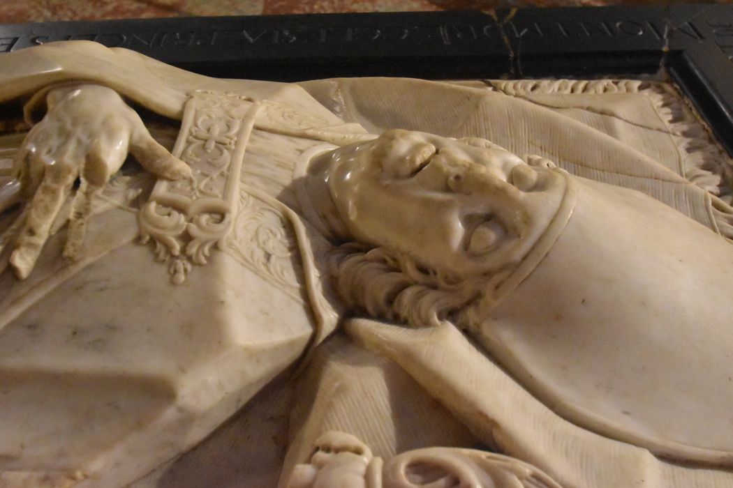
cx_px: 366
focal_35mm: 36
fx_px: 733
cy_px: 244
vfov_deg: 36.9
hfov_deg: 53.1
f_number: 4.5
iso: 12800
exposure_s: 1/25
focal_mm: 24
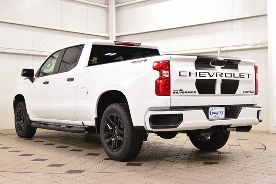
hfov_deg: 37.8
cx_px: 138
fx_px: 403
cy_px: 92
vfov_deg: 25.8
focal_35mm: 52
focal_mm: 35
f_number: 7.1
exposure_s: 1/60
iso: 1600
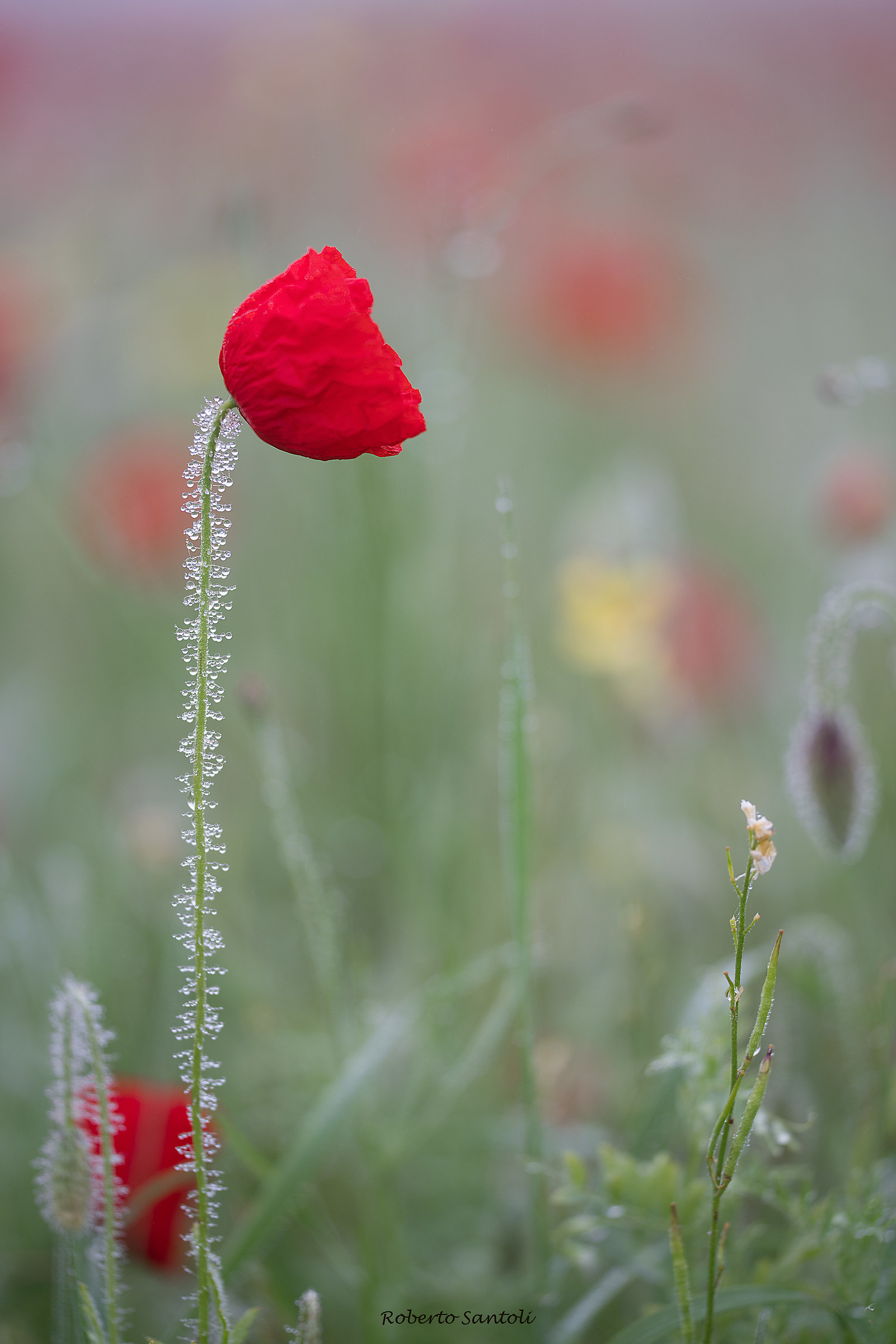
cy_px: 672
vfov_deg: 13.7
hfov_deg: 9.2
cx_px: 448
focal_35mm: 150
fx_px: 5597
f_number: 3.3
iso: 200
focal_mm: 150
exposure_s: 1/160
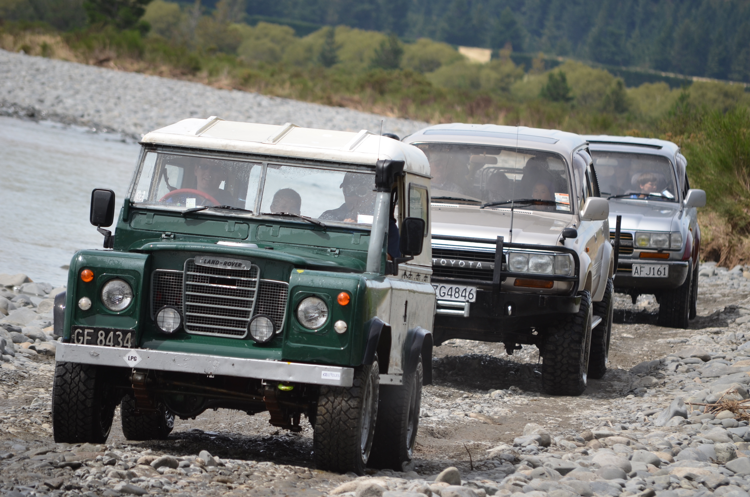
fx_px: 6237
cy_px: 248
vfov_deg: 4.6
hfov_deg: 6.9
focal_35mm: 300
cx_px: 375
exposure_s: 1/640
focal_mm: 200
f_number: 6.3
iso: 200
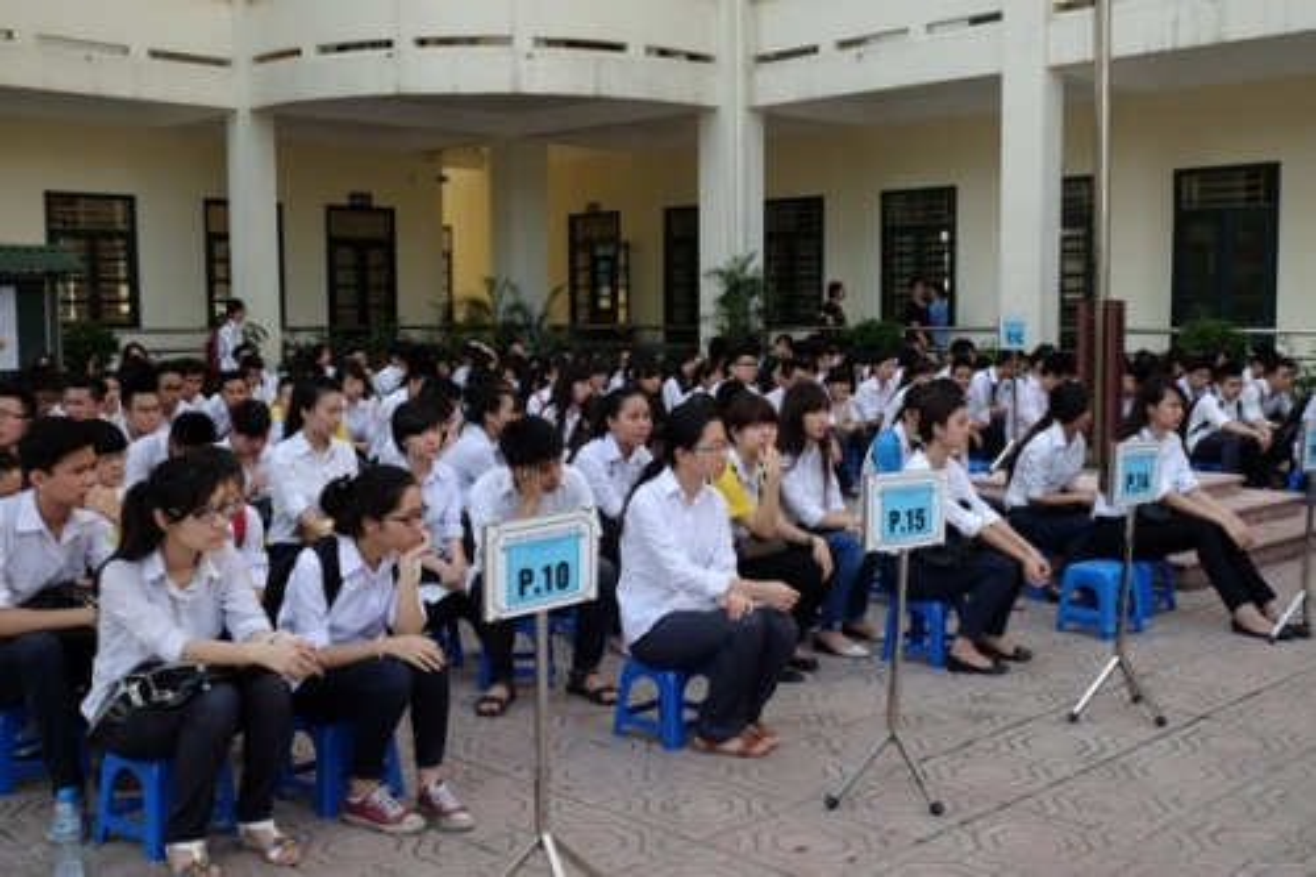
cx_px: 658
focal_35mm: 40
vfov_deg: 33.4
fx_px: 1462
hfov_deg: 48.5
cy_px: 438
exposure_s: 1/100
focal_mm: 26.5
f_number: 7.1
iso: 200
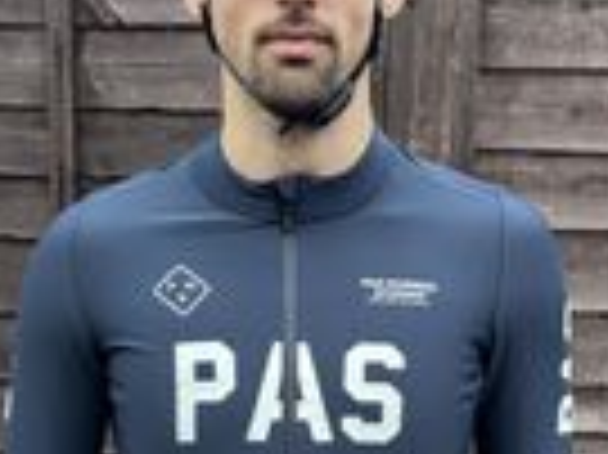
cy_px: 398
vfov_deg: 19.5
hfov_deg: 26.4
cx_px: 309
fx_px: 1299
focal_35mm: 74
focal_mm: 6.76
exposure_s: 1/60
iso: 320
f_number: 1.78
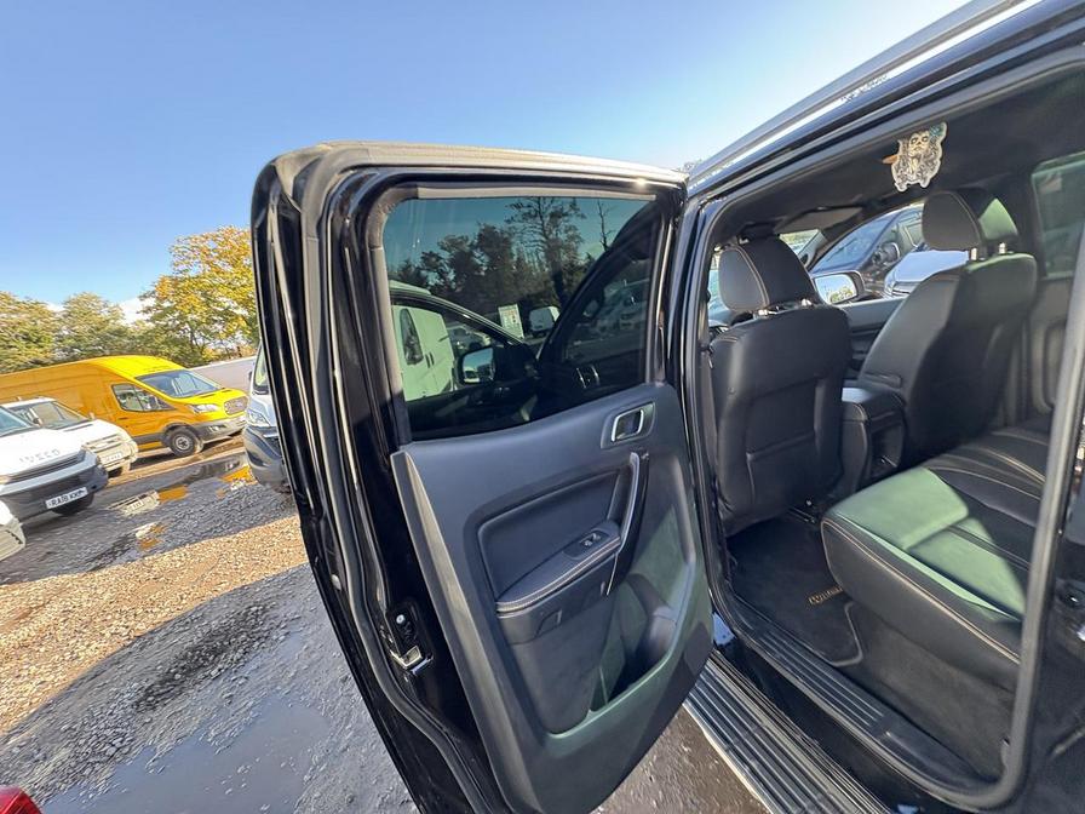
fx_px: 439
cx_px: 542
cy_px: 407
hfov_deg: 102.1
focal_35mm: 14
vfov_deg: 85.7
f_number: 2.2
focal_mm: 2.22
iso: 125
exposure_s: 1/99
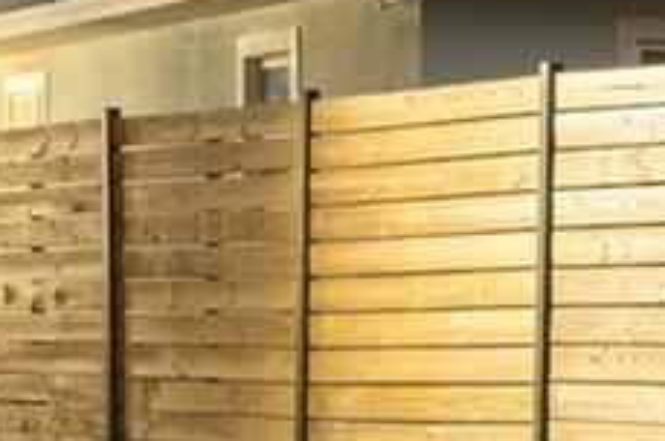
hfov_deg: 9.1
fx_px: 3874
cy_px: 342
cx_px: 1426
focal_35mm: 210
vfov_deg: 6.5
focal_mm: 20
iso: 400
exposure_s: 1.6
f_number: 7.1
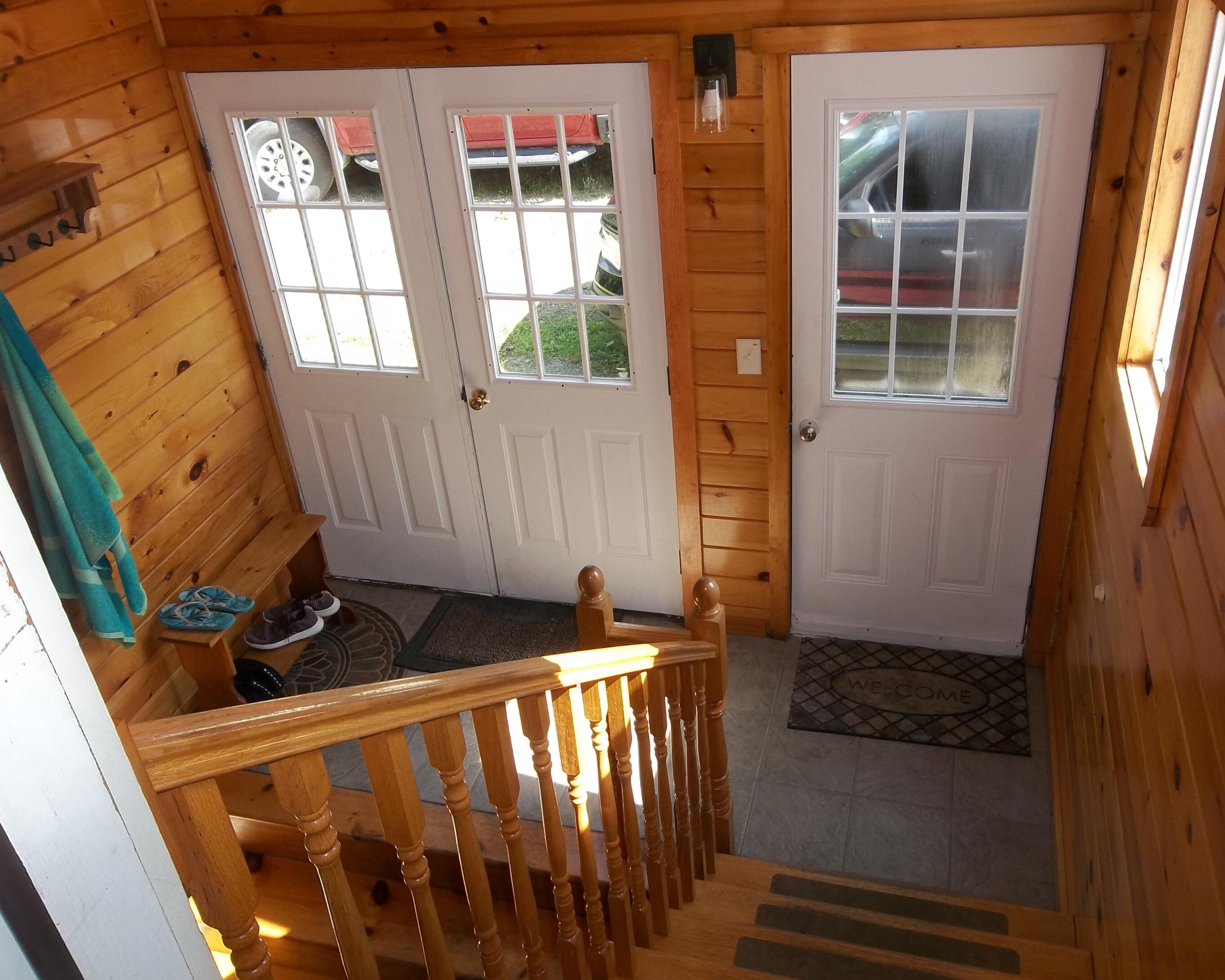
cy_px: 482
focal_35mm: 29
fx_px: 1051
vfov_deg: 50.0
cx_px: 624
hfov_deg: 60.4
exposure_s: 1/60
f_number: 3.5
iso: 80
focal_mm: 4.9
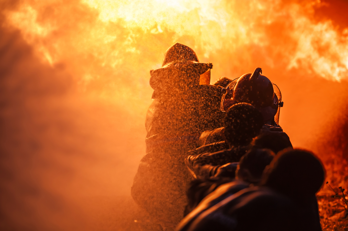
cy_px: 116
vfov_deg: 9.8
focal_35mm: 140
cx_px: 174
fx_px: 1352
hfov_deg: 14.7
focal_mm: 140
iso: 640
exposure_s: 1/500
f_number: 2.8
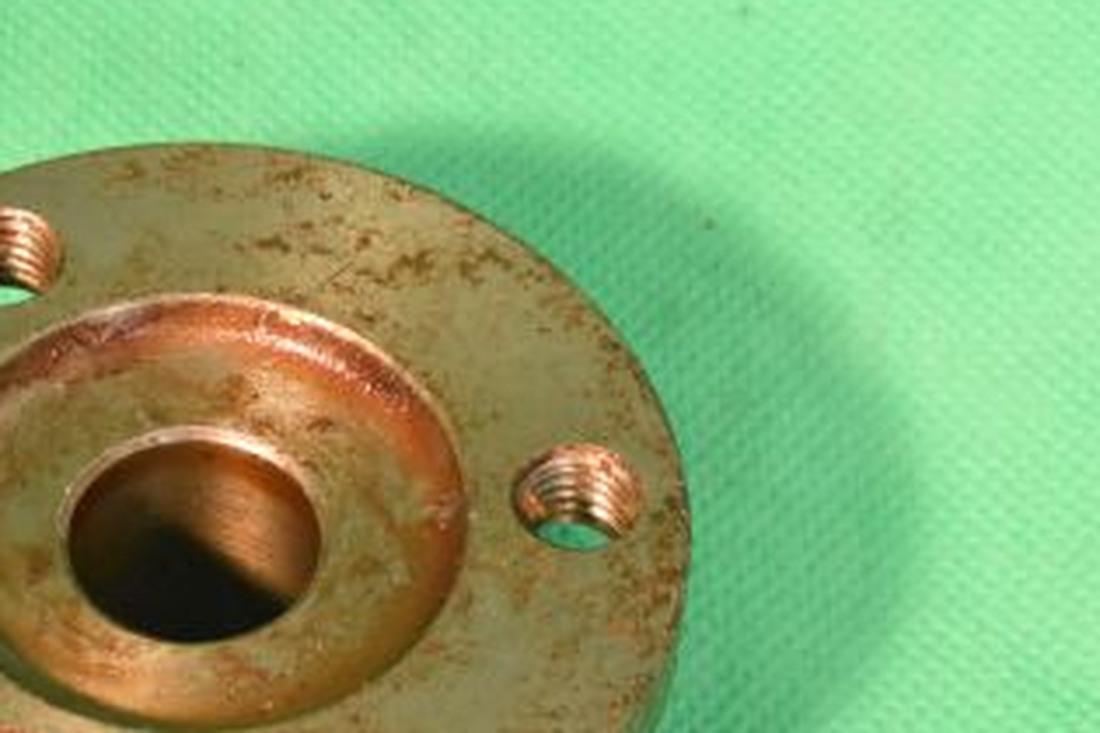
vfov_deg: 8.7
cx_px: 258
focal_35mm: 157
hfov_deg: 13.0
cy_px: 426
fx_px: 4795
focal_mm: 55
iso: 6400
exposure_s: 1/100
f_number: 20
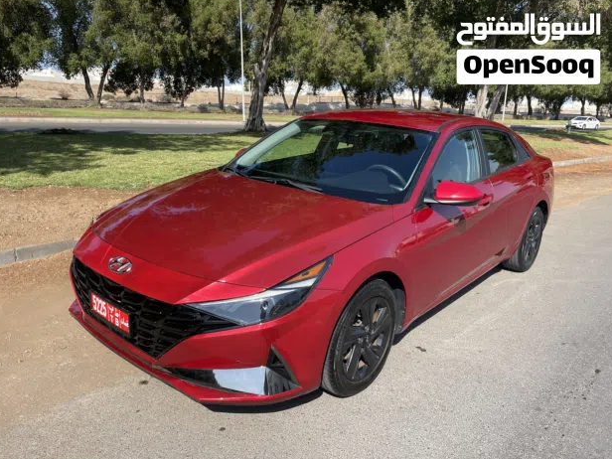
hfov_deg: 65.3
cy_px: 228
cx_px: 307
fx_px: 477
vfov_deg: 51.4
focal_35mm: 27
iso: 32
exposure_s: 1/1887
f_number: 1.6
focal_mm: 4.2
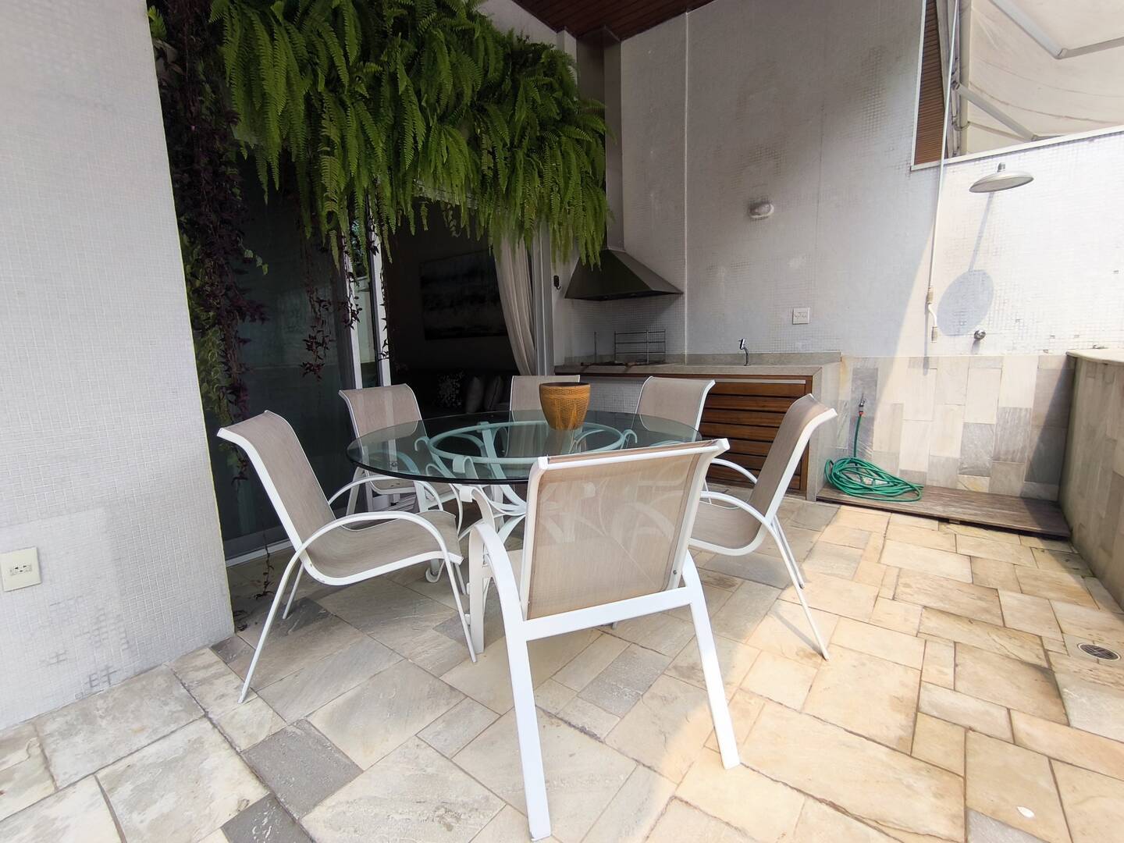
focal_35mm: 16
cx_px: 562
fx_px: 520
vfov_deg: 78.1
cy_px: 422
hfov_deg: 94.5
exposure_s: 1/369
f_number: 2.2
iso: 50
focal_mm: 1.65
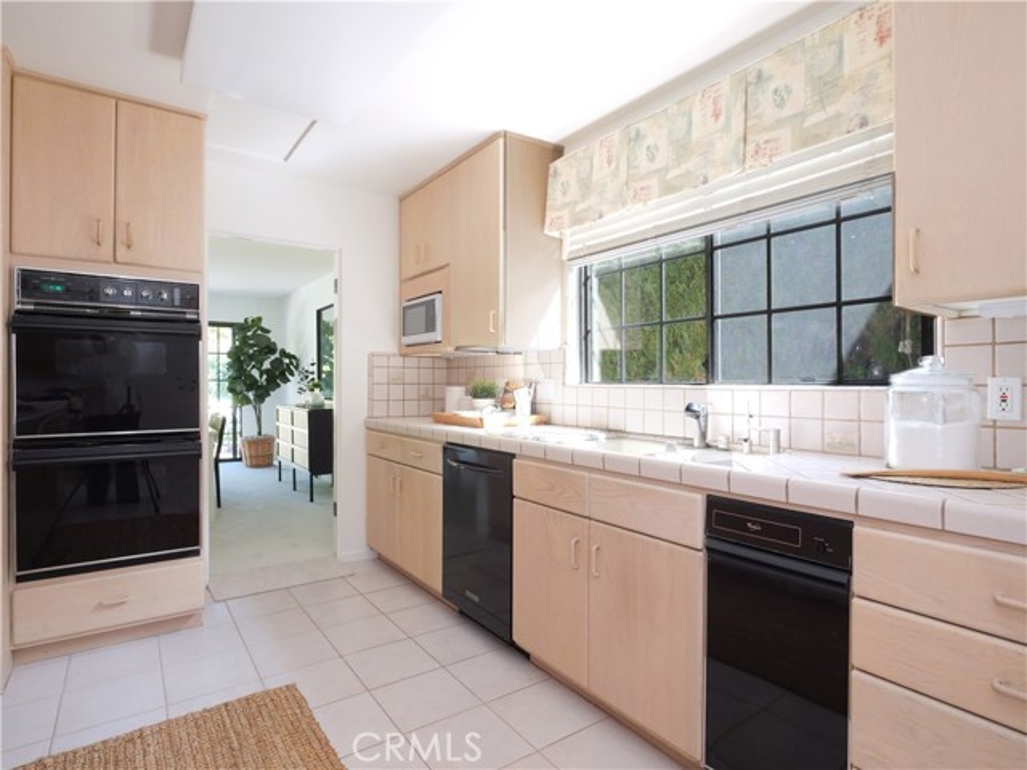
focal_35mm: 18
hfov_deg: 87.8
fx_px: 534
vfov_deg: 71.6
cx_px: 514
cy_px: 385
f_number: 8
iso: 3200
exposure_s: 1/100
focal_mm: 9
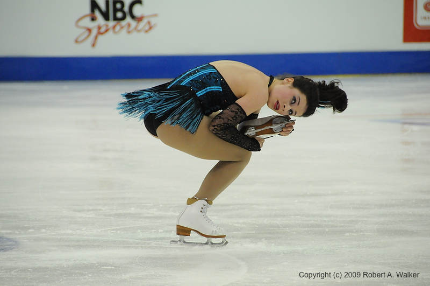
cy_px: 143
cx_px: 215
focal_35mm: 300
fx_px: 3578
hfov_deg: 6.9
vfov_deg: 4.6
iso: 3200
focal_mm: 200
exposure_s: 1/800
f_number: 5.6
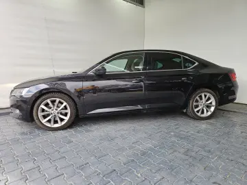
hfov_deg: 73.9
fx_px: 164
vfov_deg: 58.9
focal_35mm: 23
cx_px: 124
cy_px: 92
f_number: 1.7
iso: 12
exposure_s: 1/100
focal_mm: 6.3
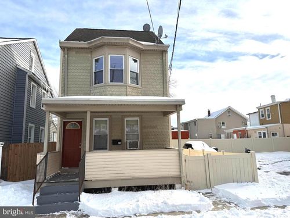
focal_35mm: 24
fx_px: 201
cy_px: 109
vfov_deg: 56.8
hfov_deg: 71.6
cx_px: 145
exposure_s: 1/10309
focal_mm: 6.76
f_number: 1.78
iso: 80
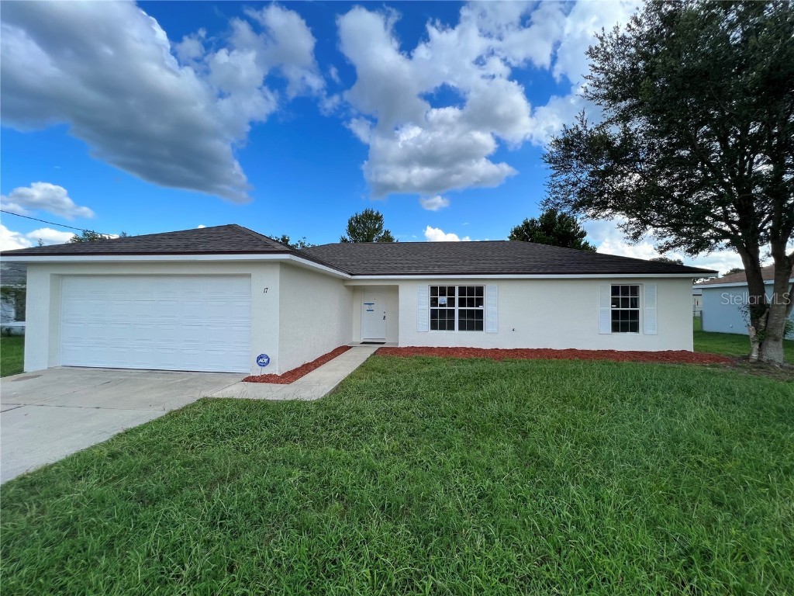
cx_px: 397
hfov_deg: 106.2
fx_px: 298
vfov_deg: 89.9
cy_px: 298
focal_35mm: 13
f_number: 1.8
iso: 32
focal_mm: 1.57
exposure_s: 1/797
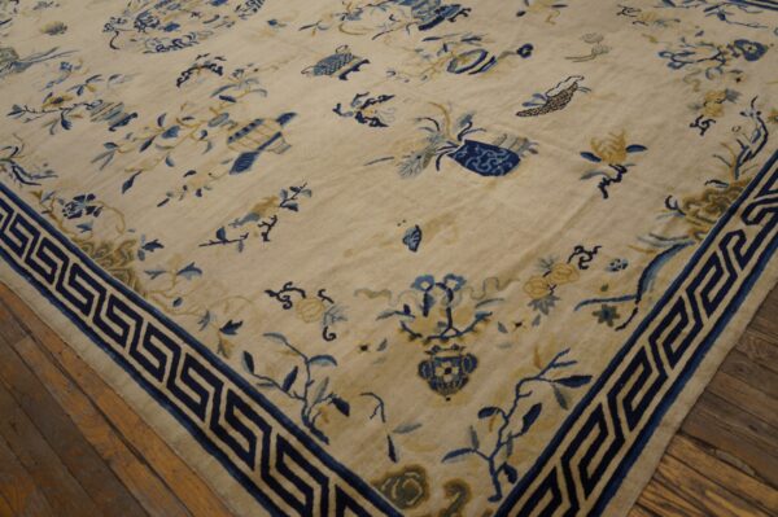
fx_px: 648
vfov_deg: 43.5
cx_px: 389
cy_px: 258
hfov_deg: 62.0
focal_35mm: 30
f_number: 4
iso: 320
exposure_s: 1/60
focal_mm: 20
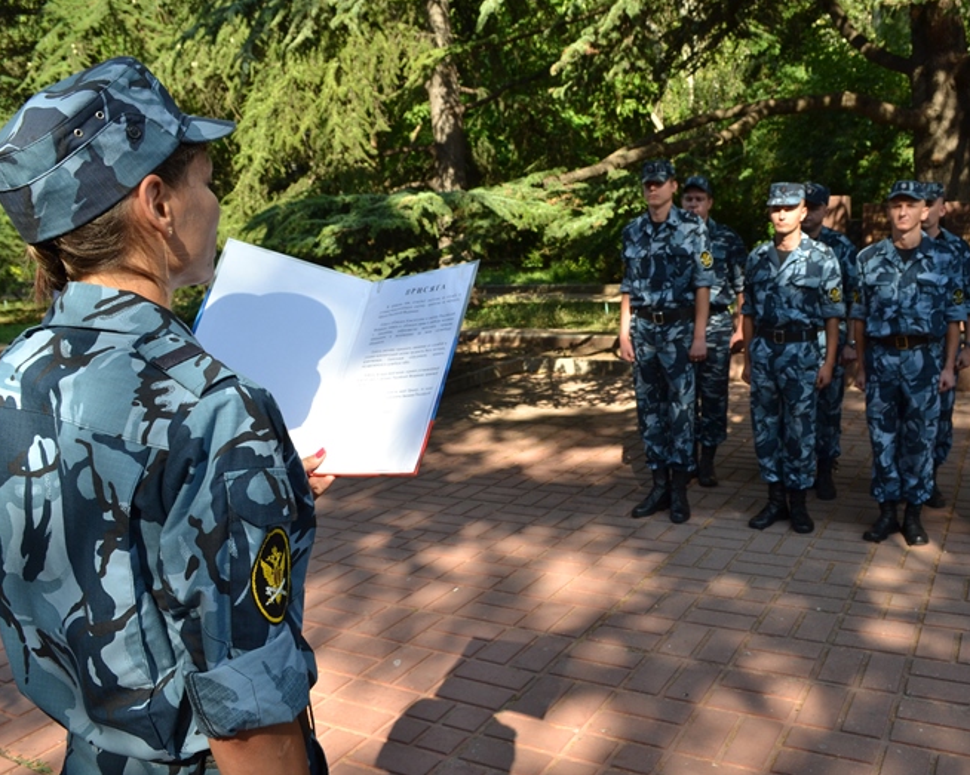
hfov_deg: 57.0
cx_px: 549
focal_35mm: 31
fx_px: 890
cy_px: 383
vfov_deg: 47.1
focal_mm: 18
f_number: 7.1
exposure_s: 1/320
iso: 400
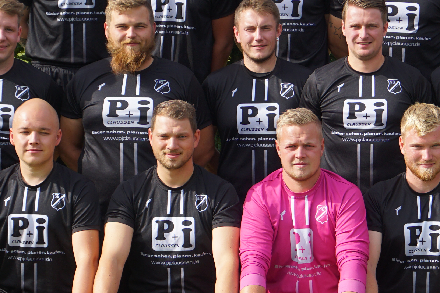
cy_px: 187
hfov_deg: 15.2
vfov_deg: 10.2
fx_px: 1643
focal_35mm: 134
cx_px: 272
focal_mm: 31
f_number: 5.6
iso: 100
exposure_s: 1/320
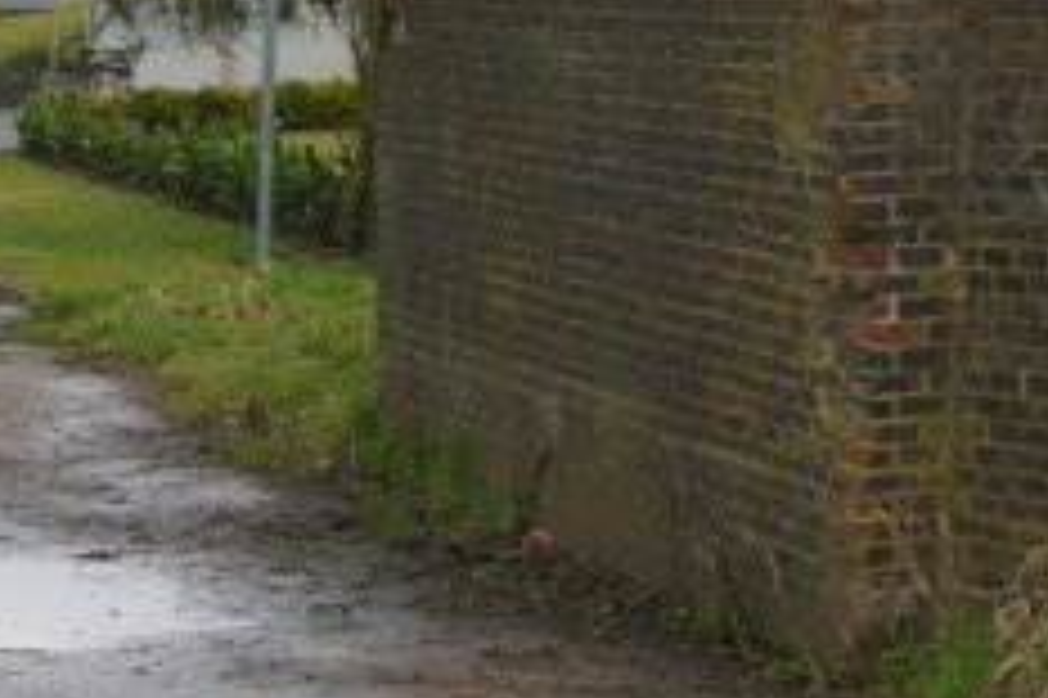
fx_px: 4189
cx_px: 1133
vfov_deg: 9.4
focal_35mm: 144
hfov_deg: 14.0
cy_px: -140
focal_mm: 28
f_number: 8
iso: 200
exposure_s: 1/125
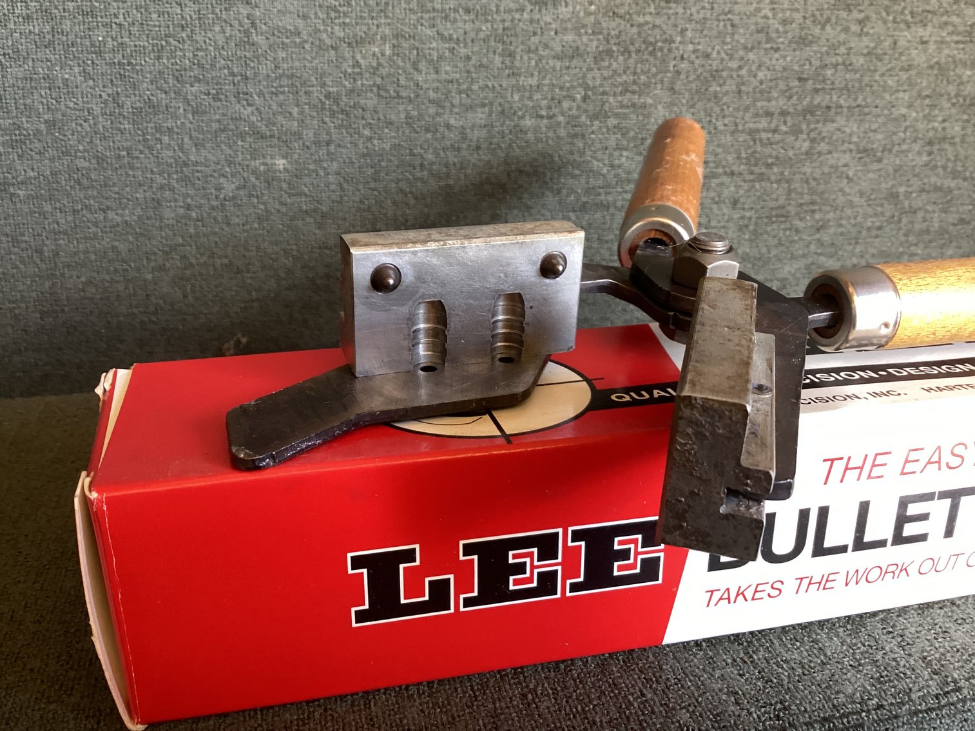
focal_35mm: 31
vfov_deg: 45.4
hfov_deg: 58.3
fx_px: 873
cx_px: 488
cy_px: 366
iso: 250
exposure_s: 1/50
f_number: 2.4
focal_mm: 3.3
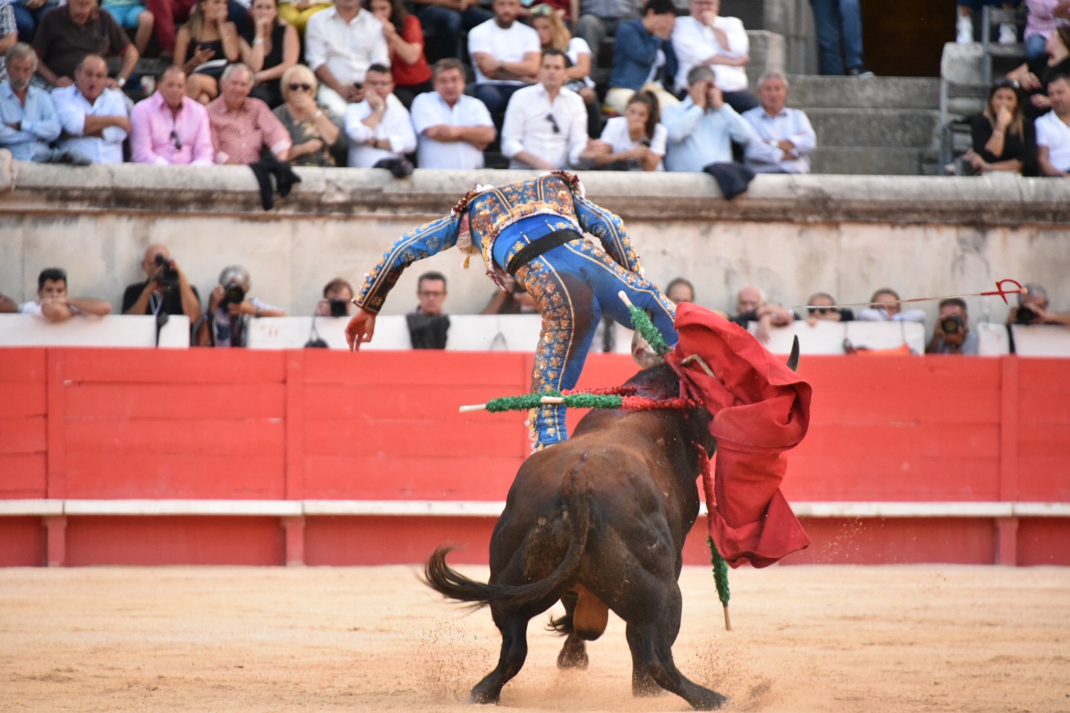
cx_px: 535
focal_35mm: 250
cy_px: 356
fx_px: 7430
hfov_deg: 8.2
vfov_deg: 5.5
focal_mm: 250
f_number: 5.6
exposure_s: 1/640
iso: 7200
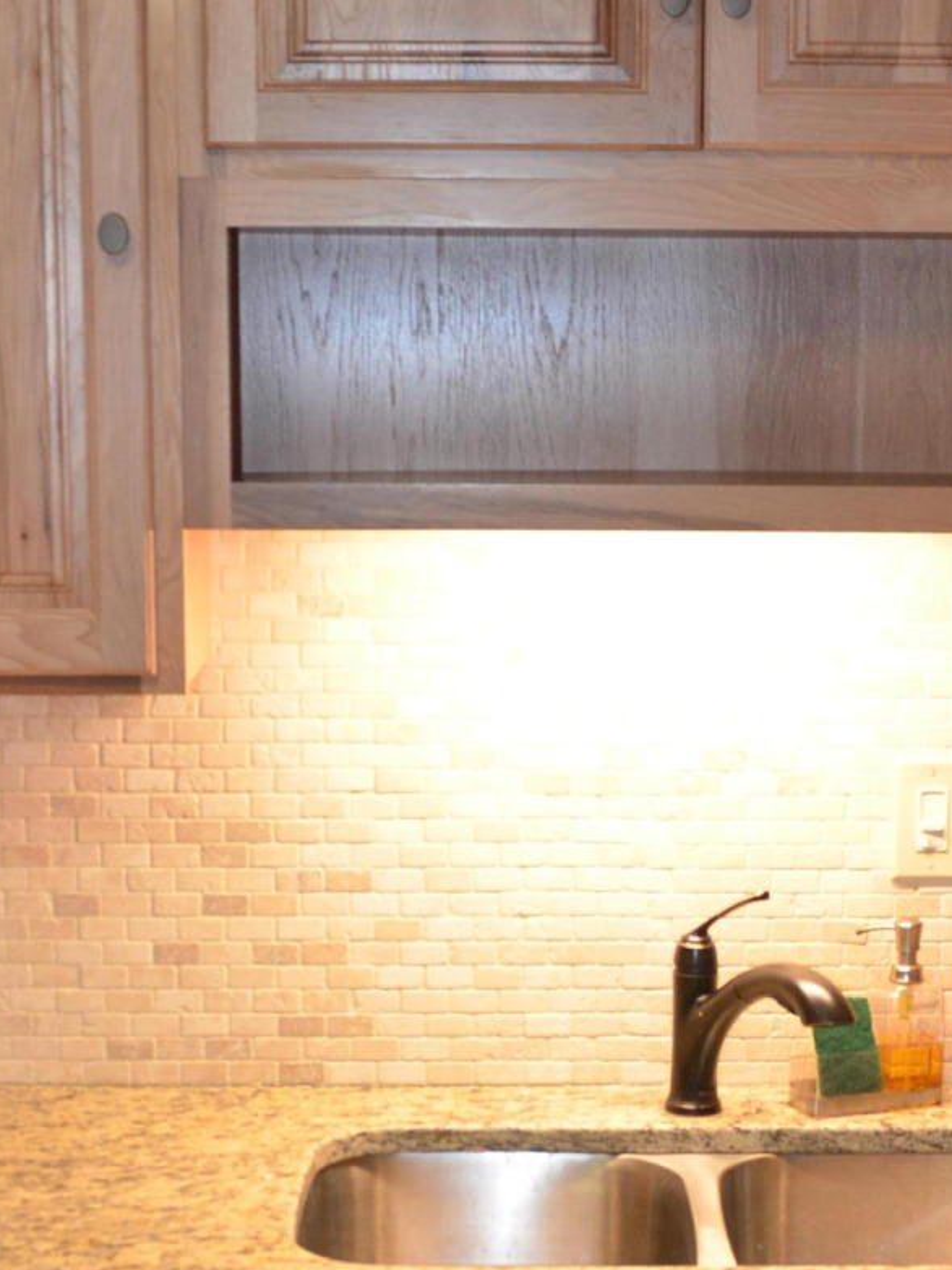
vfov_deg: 25.0
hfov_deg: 19.1
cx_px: 566
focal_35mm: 77
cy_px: 920
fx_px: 2833
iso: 800
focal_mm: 21
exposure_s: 1/60
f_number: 3.8
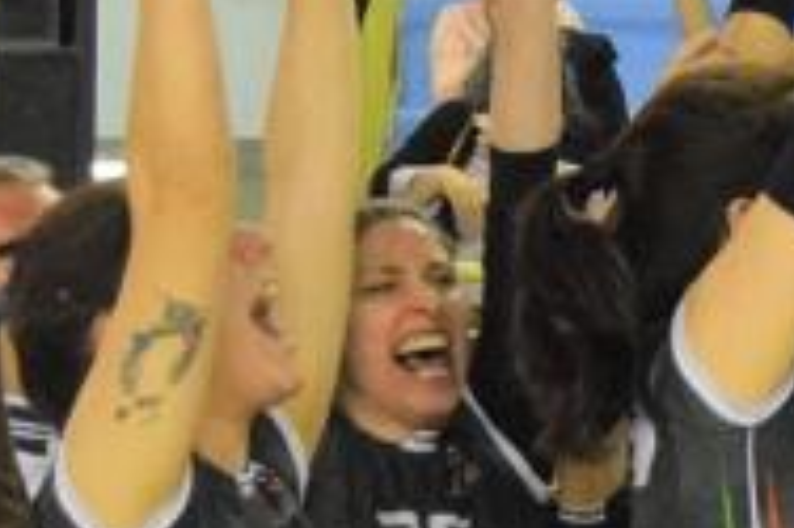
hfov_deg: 8.9
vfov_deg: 6.0
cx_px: 921
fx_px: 5068
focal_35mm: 230
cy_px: 486
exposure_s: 1/400
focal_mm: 24
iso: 3200
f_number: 3.8
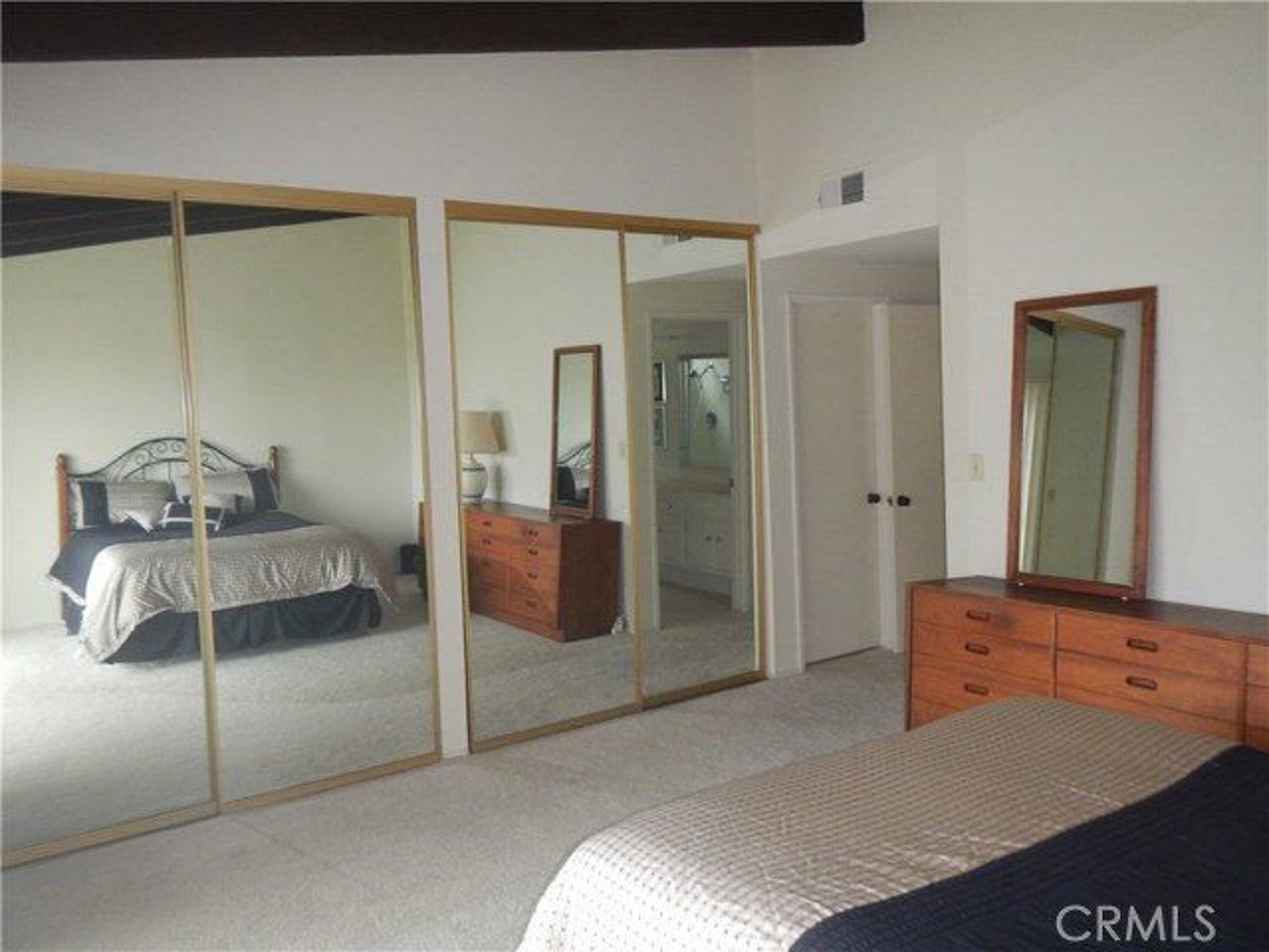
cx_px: 634
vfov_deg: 49.7
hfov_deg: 63.4
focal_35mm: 28
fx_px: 1026
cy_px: 476
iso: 280
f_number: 3.9
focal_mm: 5
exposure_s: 1/30
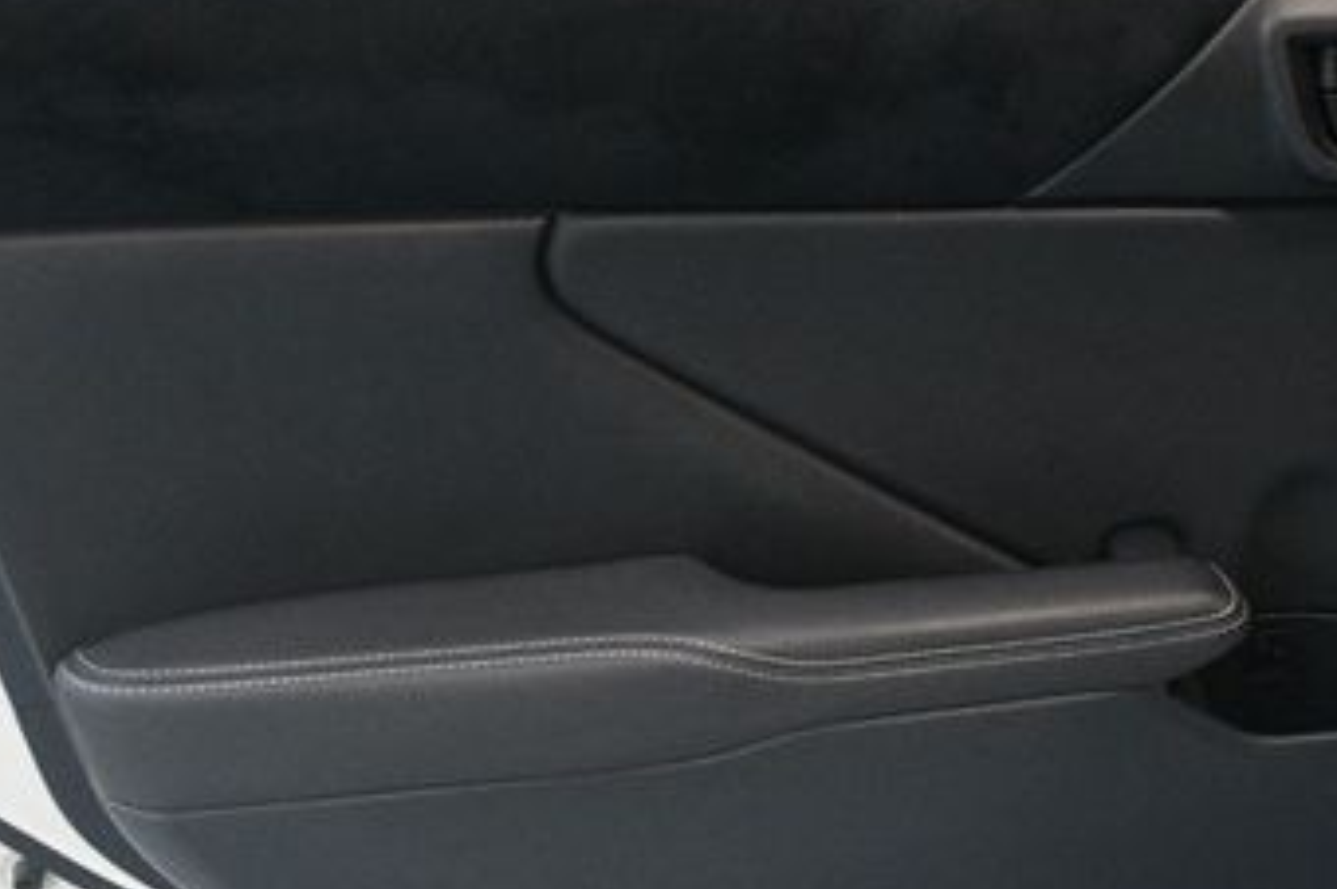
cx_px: 865
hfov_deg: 31.3
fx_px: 2375
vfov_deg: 21.1
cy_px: 594
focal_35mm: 64
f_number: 3.8
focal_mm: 23
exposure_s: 1/80
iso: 3200
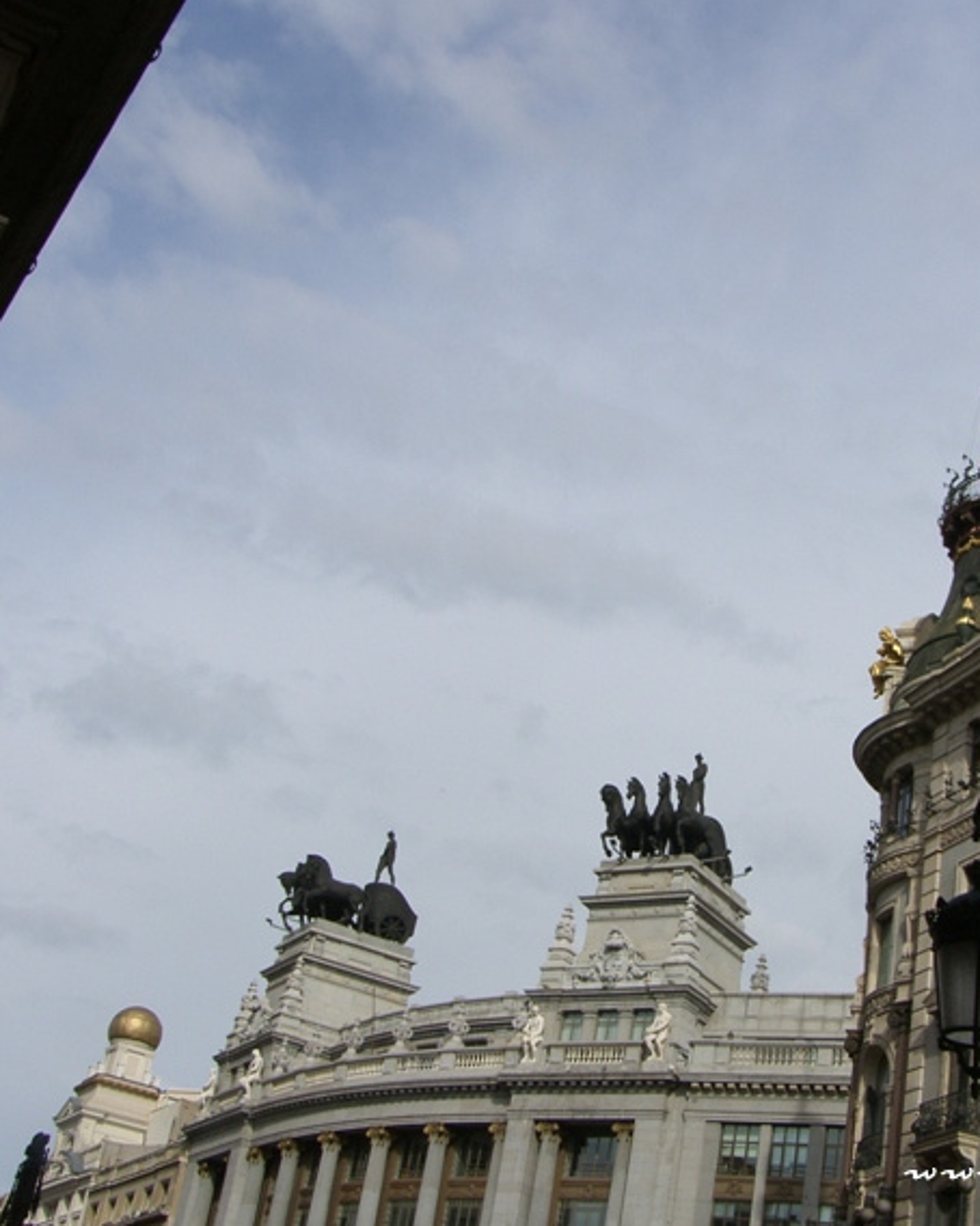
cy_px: 635
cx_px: 691
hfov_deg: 27.3
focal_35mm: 55
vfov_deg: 34.2
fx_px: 1995
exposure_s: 1/400
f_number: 8
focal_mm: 10.3
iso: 50
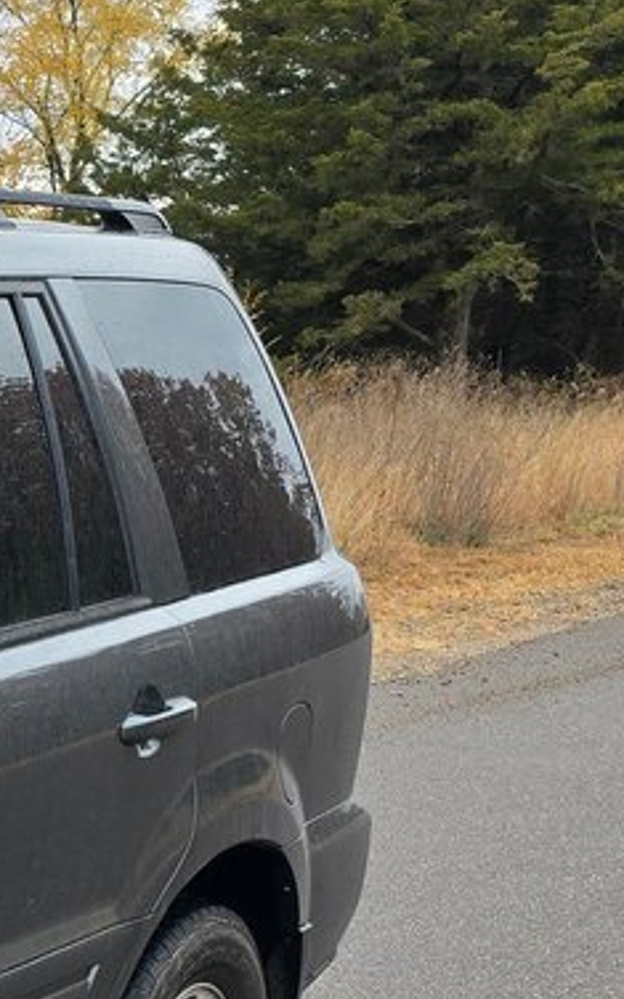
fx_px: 2667
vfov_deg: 20.6
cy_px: 979
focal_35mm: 98
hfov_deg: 10.8
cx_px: -981
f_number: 1.7
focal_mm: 6.3
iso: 32
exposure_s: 1/180
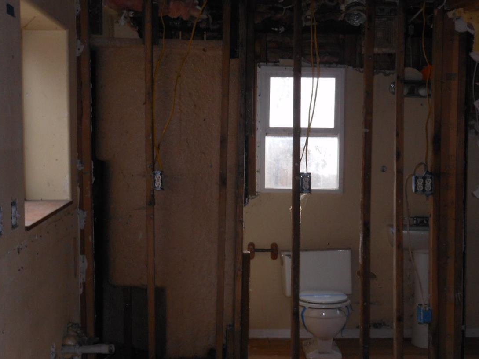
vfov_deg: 23.6
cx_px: 263
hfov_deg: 31.2
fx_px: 858
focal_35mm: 62
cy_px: 205
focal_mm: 8.1
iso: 200
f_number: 4.6
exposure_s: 1/30
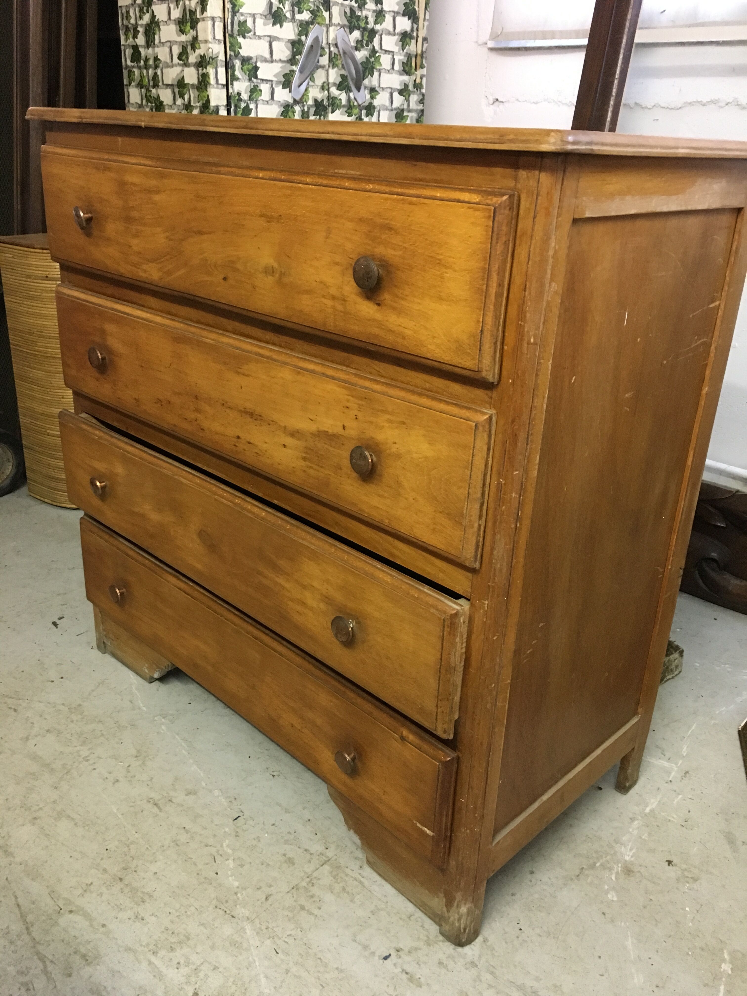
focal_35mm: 29
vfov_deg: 61.7
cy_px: 498
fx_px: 834
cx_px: 374
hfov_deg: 48.2
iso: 200
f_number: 2.2
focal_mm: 4.15
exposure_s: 1/25
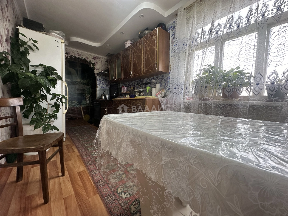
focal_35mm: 14
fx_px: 117
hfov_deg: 102.1
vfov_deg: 85.7
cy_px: 108
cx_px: 144
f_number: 2.2
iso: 100
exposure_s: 1/99
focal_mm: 2.22
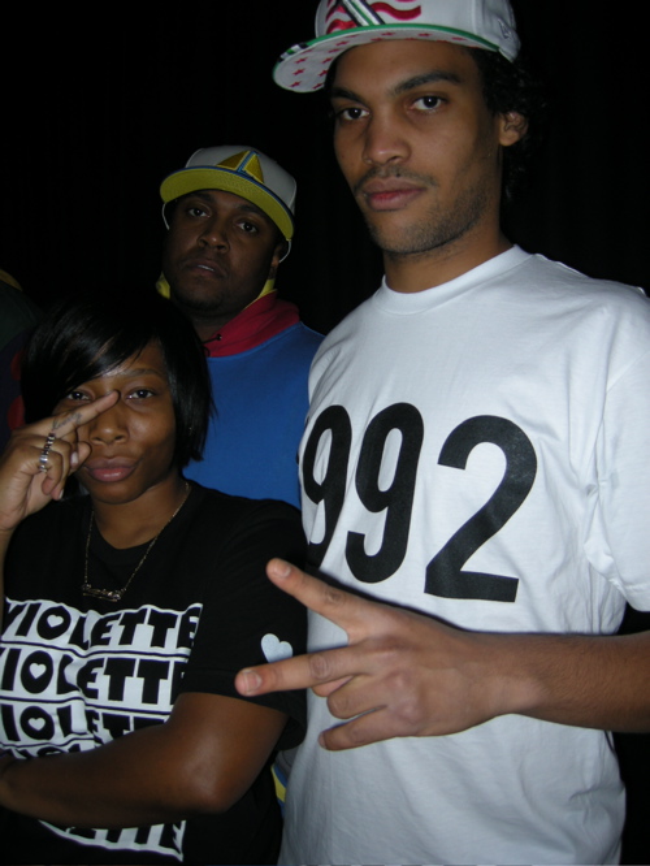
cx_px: 325
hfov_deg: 39.7
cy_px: 433
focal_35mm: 36
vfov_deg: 51.3
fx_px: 901
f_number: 2.7
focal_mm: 7.5
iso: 64
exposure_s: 1/60
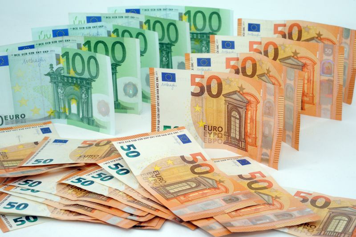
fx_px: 1038
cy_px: 118
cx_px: 178
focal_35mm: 105
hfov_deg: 19.5
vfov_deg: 13.0
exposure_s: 1/250
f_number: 18
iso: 1000
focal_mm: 105
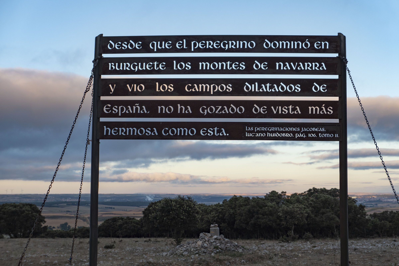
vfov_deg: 24.2
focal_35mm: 56
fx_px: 621
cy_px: 133
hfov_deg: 35.6
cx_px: 200
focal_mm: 20.4
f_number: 2.8
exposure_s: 1/800
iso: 125
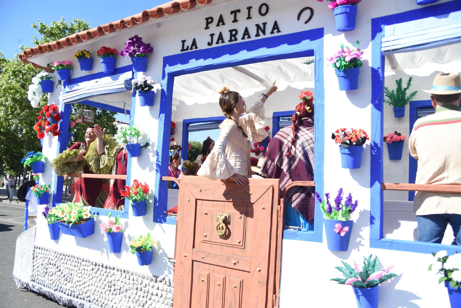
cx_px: 230
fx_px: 371
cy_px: 154
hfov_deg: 63.6
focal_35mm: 29
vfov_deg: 45.0
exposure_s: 1/200
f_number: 9
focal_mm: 29
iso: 100
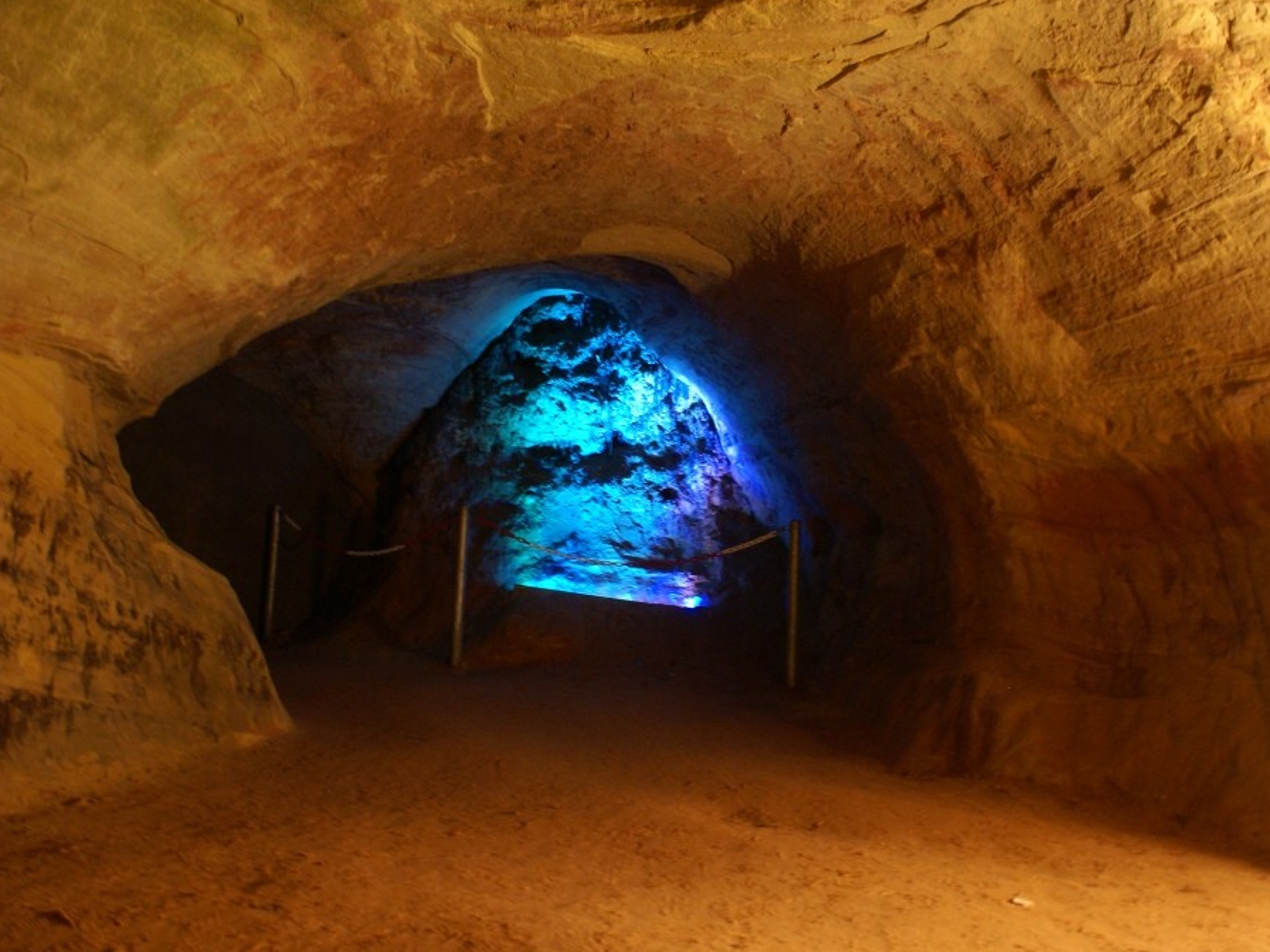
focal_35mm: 33
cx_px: 687
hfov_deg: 55.3
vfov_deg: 42.9
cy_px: 475
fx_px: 1211
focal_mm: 20
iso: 400
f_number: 4
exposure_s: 1/3
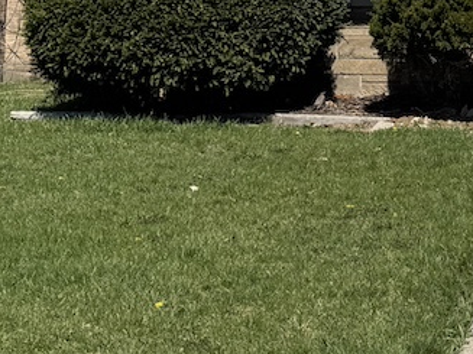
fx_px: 1284
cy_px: -101
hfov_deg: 19.0
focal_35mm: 94
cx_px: 645
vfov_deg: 15.0
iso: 80
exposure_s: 1/5348
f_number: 1.78
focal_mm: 6.76
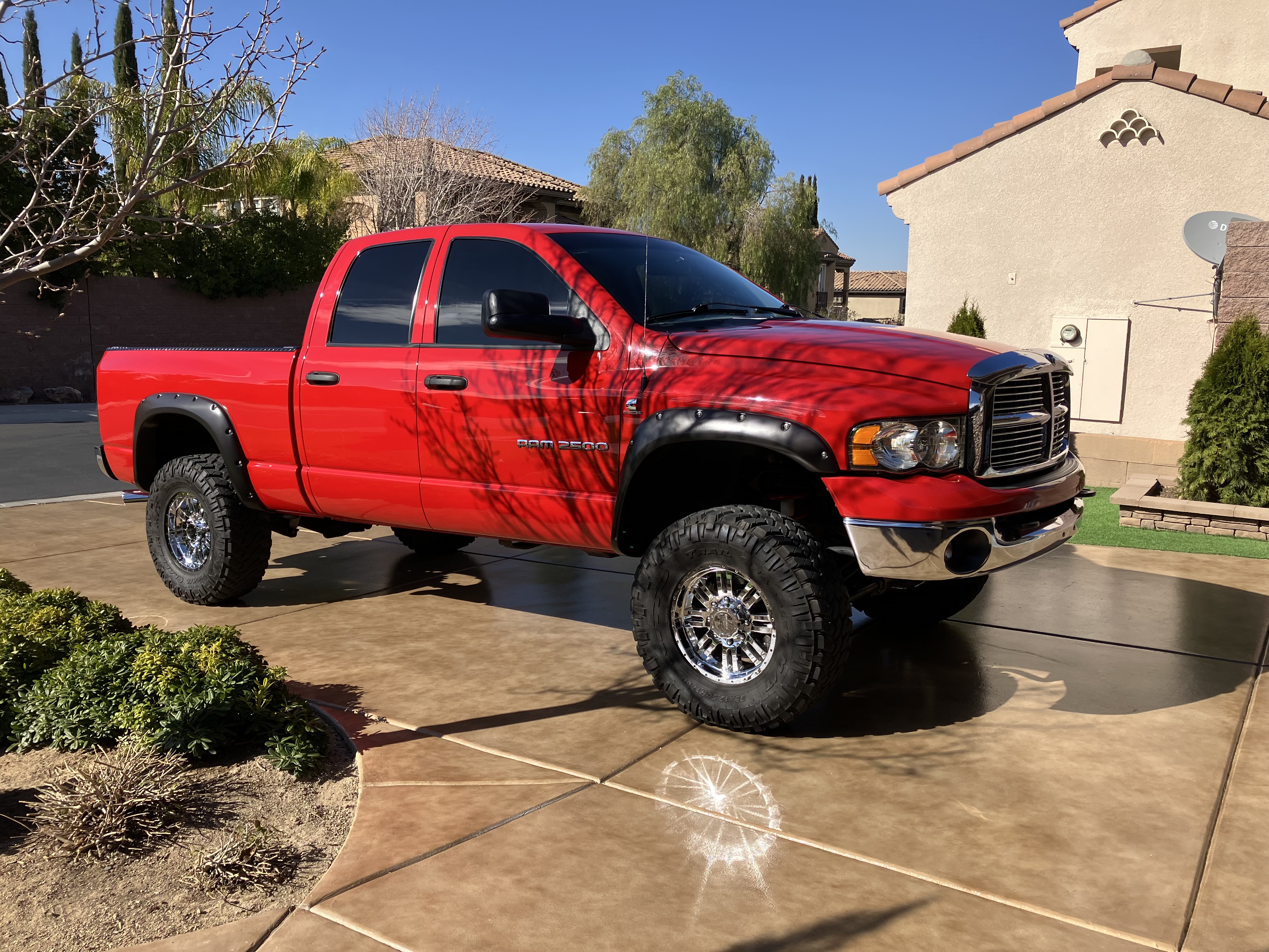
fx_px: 1026
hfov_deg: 63.4
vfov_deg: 49.7
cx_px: 634
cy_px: 476
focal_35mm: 28
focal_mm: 3.99
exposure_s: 1/1517
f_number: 1.8
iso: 32
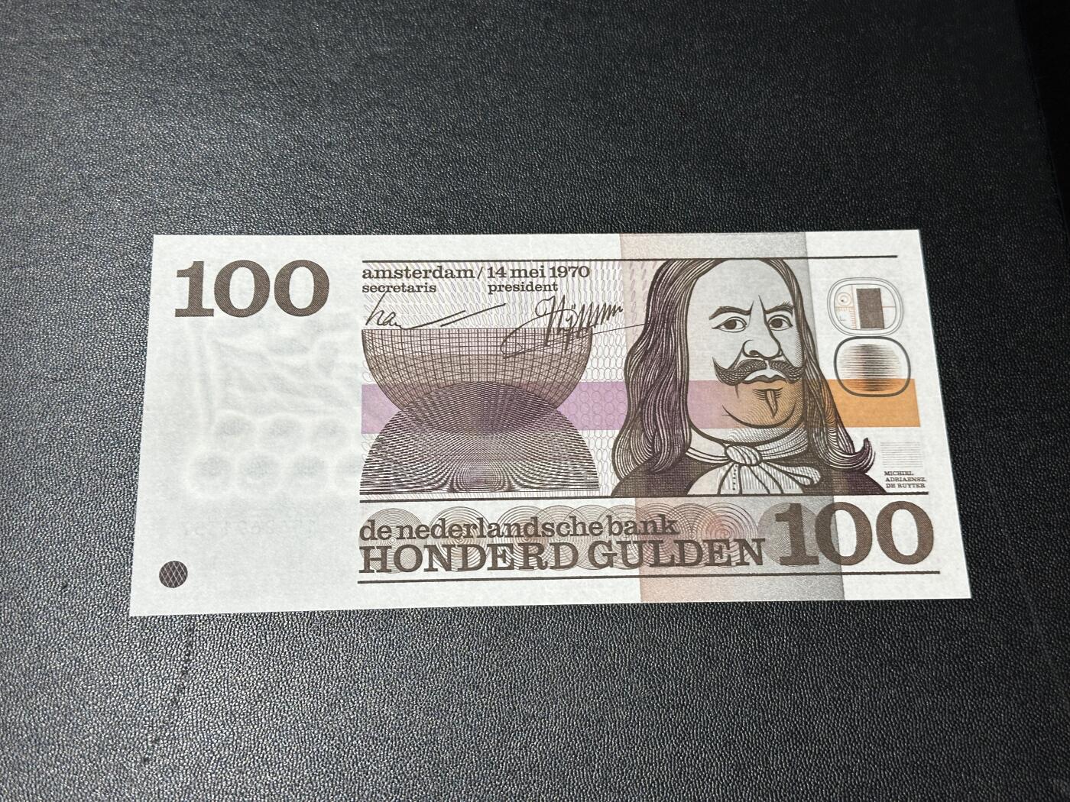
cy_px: 401
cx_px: 535
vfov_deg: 30.3
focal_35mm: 48
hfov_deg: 39.7
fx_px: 1484
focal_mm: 6.86
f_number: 1.78
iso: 100
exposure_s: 1/50
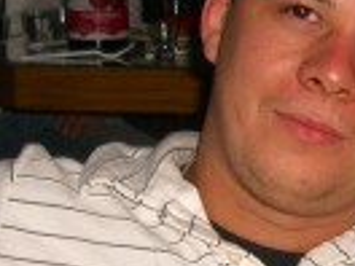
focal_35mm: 173
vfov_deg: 8.6
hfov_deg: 11.2
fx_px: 1774
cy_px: 236
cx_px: 417
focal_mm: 7.9
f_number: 2.8
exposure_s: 1/60
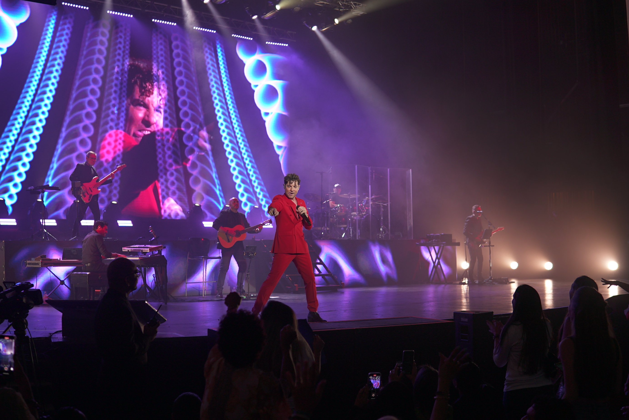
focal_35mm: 45
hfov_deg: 43.6
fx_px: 787
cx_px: 314
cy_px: 210
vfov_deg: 29.9
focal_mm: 30
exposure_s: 1/200
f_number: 2.5
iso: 200
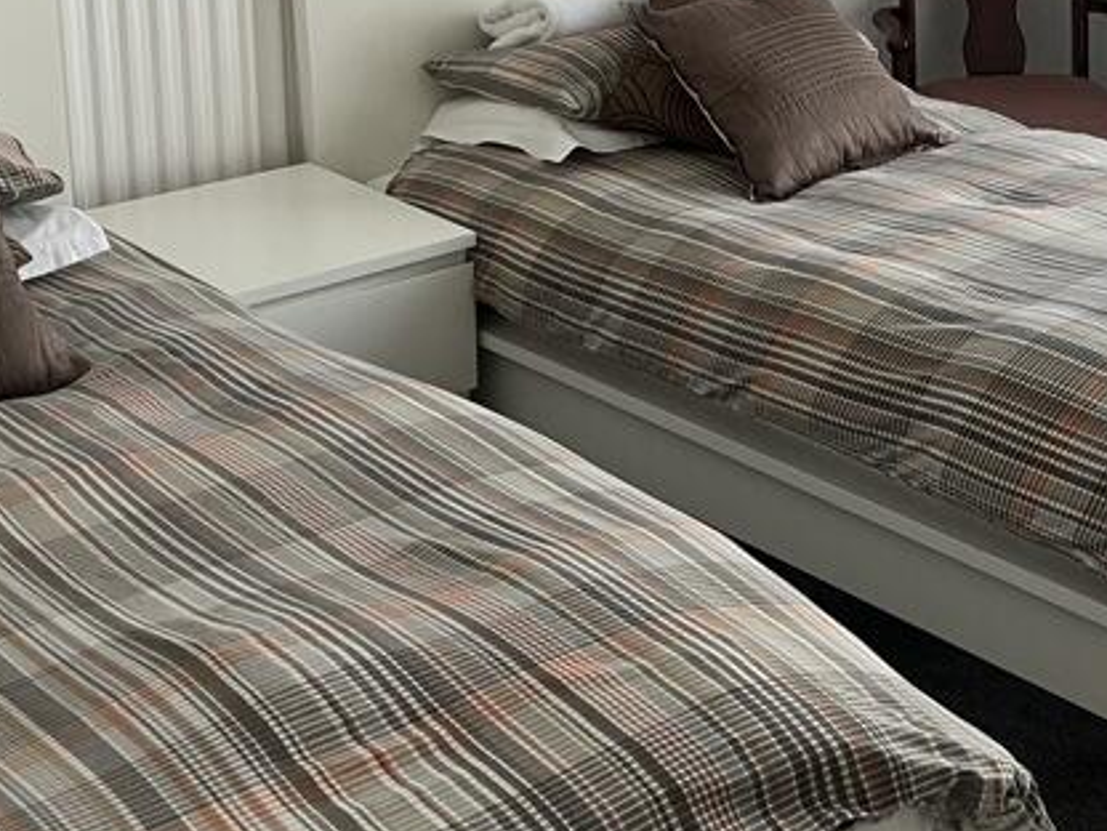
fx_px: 2047
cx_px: 793
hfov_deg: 29.9
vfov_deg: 22.4
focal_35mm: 64
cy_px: 93
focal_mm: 5.1
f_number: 1.6
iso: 80
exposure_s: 1/50
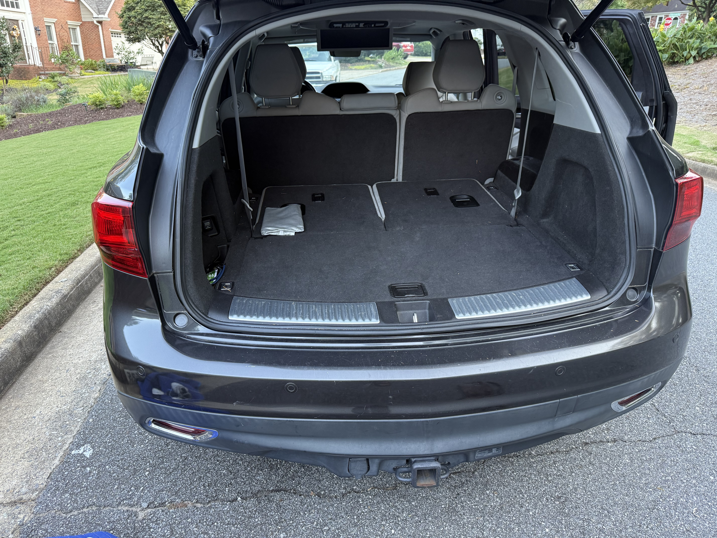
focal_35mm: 24
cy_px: 269
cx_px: 358
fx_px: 497
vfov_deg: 56.8
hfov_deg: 71.6
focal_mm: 6.76
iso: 200
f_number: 1.78
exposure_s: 1/121
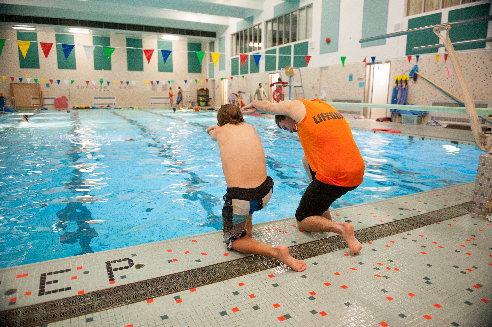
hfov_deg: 73.8
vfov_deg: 53.1
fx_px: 328
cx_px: 246
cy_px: 164
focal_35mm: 24
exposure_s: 1/160
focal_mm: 24
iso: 3200
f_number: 2.8
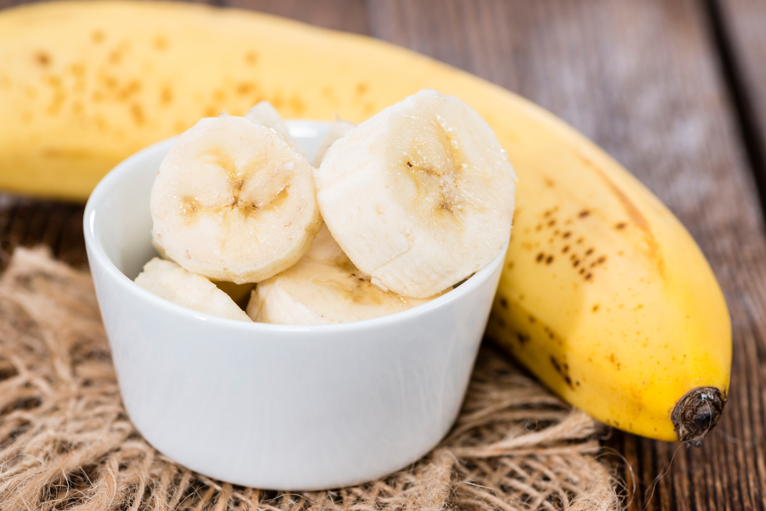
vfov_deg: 13.1
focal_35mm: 105
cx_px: 383
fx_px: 2235
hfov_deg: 19.4
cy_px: 256
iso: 50
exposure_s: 1/250
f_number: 9
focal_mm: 105
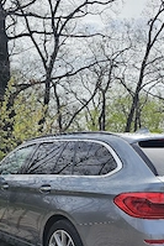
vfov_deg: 40.5
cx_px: 122
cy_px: 168
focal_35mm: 48
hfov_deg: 27.7
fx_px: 327
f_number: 1.7
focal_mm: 6.3
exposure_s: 1/714
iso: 10
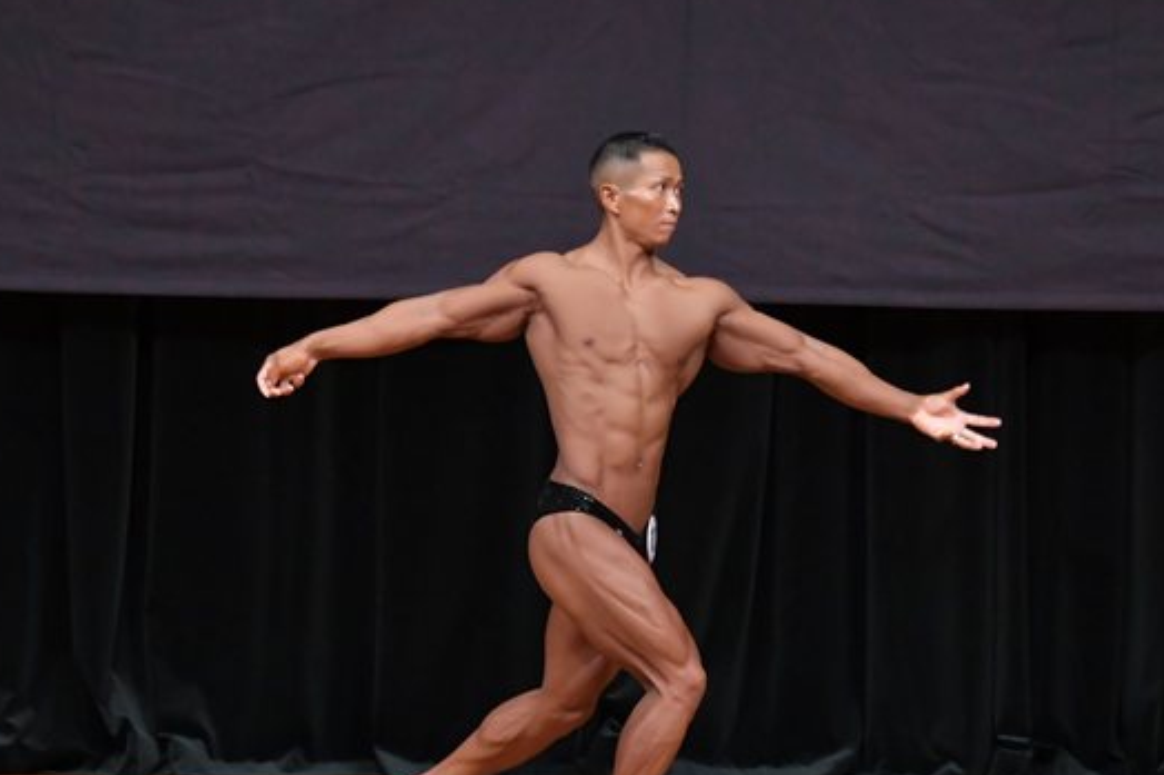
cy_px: 435
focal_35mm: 355
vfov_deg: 3.9
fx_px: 11474
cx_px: 685
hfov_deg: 5.8
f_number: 5.6
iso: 4000
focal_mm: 160
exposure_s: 1/400
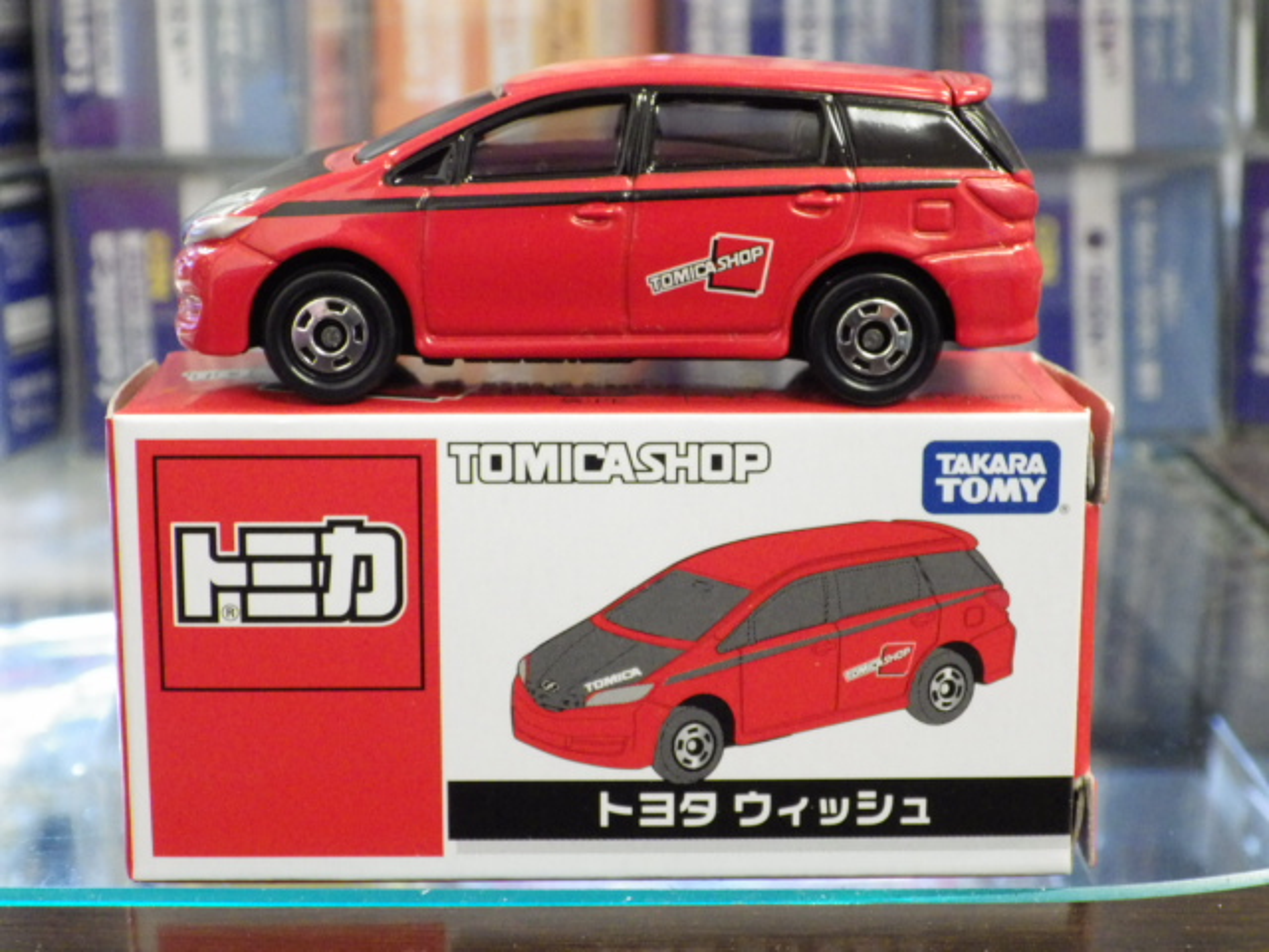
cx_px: 634
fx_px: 2603
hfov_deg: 27.4
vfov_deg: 20.7
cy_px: 476
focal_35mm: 71
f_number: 4.2
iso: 800
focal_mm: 12.8
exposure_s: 1/25
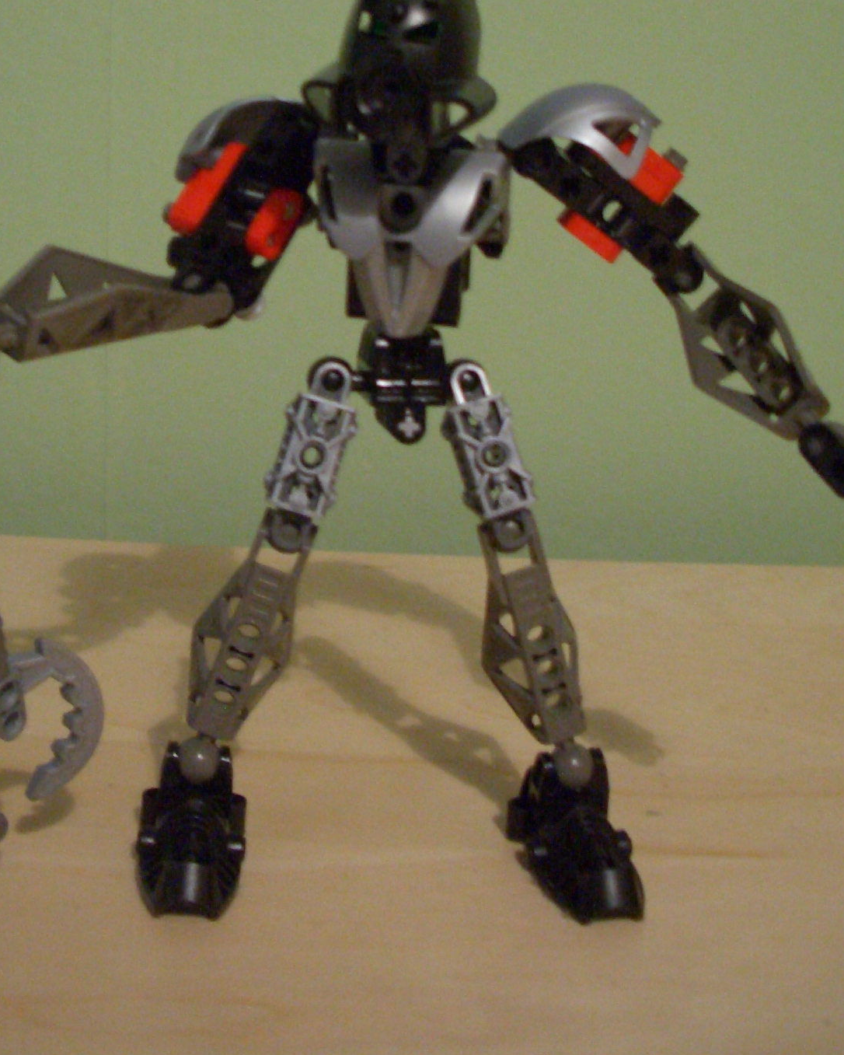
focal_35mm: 58
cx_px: 283
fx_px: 1811
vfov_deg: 31.6
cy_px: 211
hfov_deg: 26.1
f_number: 2.6
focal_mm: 5.8
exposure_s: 1/10
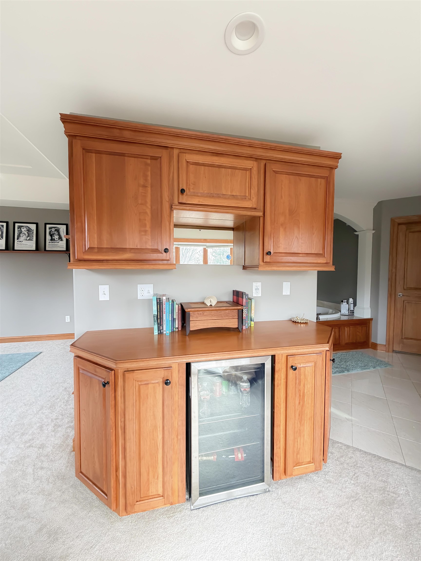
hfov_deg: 85.7
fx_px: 227
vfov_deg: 102.1
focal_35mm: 14
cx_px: 210
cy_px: 280
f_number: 2.2
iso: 320
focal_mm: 2.22
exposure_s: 1/80
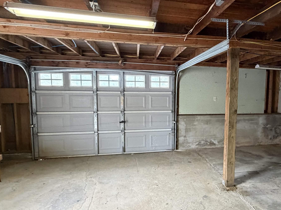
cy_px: 107
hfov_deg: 69.8
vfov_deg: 56.8
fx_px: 195
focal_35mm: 24
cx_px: 185
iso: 500
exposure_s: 1/60
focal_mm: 2.22
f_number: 2.2
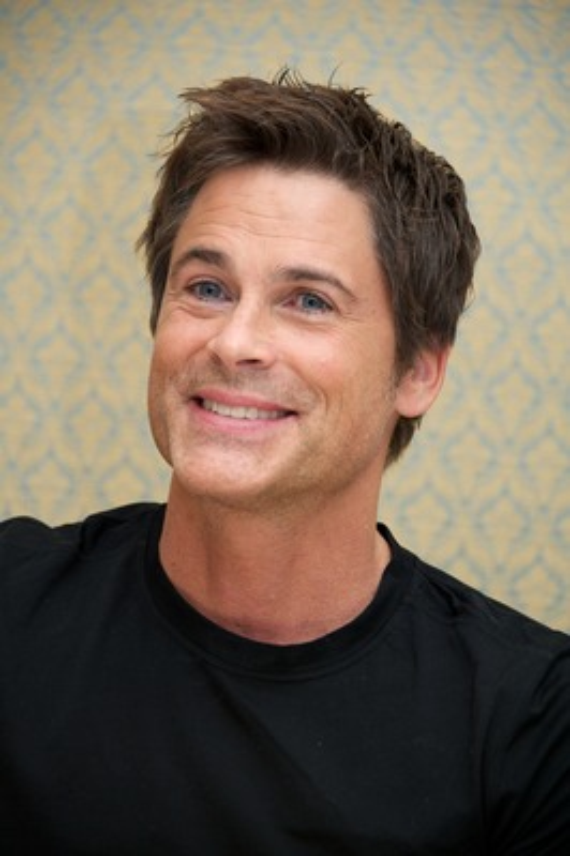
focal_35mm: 190
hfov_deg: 7.2
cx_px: 285
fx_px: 4520
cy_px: 428
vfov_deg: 10.8
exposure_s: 1/60
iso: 640
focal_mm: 190
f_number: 5.6
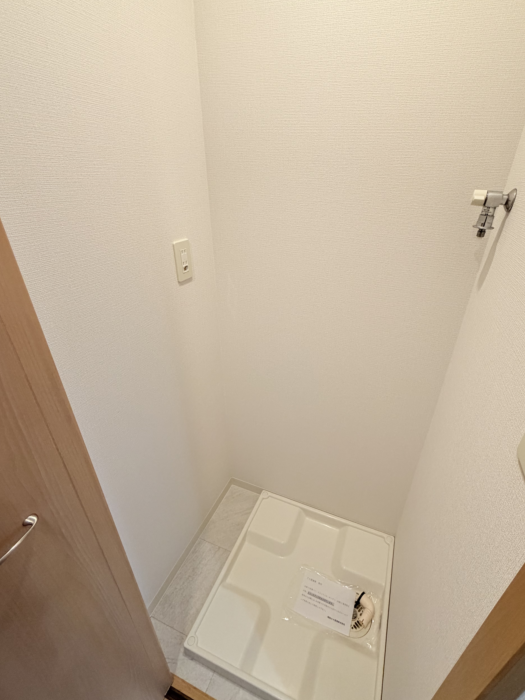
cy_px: 343
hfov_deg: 77.8
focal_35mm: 16
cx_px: 292
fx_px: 324
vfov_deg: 94.5
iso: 250
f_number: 2.2
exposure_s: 1/120
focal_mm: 2.22
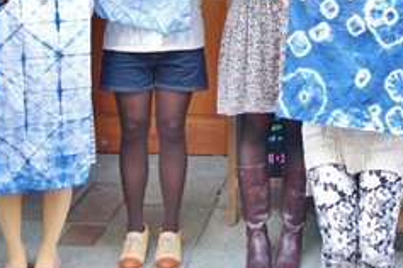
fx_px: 851
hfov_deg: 26.3
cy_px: -22
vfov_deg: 17.4
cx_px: 299
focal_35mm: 76
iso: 125
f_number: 2.2
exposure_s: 1/60
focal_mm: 11.18
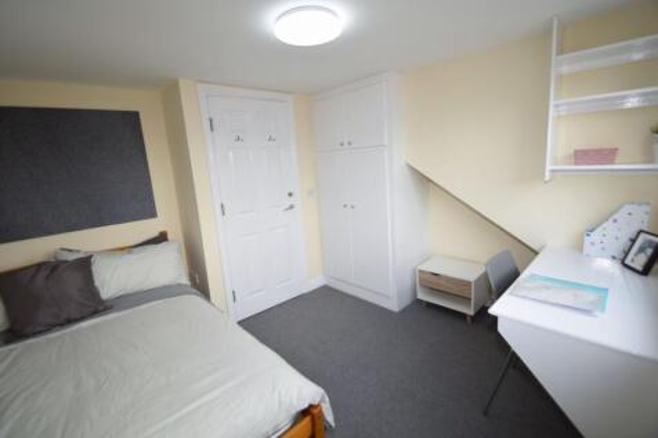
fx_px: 274
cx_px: 329
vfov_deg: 77.3
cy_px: 219
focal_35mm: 15
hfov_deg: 100.4
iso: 400
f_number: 5.6
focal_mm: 10
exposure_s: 1/100
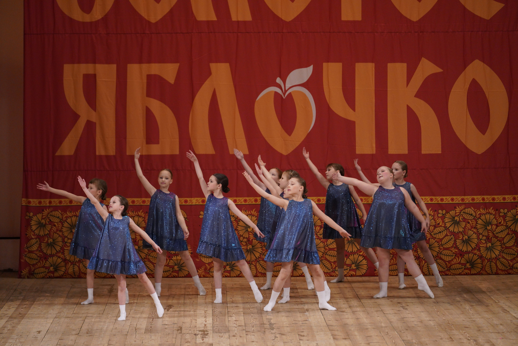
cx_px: 259
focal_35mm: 180
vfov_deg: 7.6
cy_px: 173
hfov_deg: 11.4
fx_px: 2590
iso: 2500
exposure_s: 1/400
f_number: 2.8
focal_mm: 180
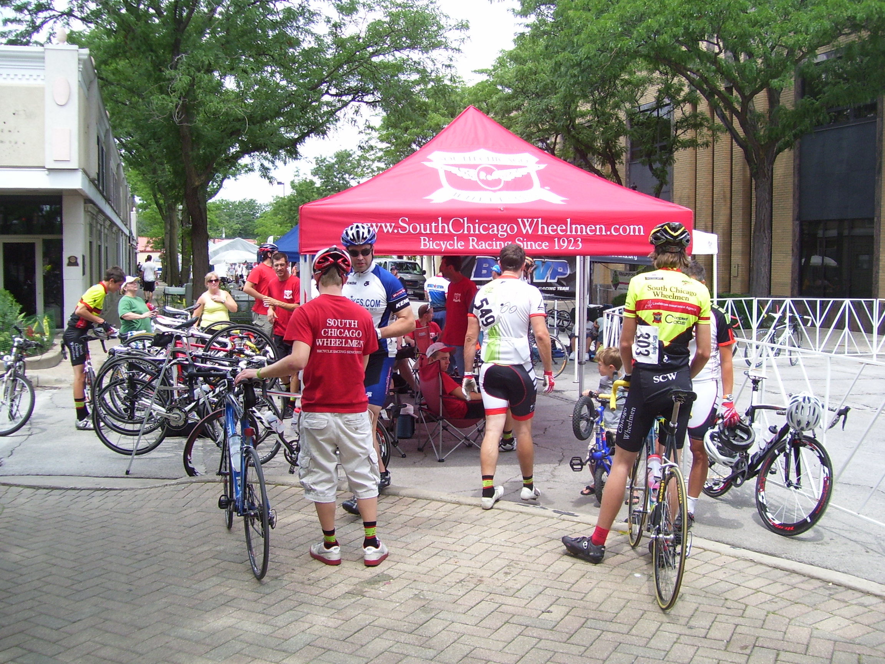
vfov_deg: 39.7
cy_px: 332
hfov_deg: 51.4
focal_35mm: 36
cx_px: 442
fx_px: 920
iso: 80
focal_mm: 6
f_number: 2.7
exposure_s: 1/500
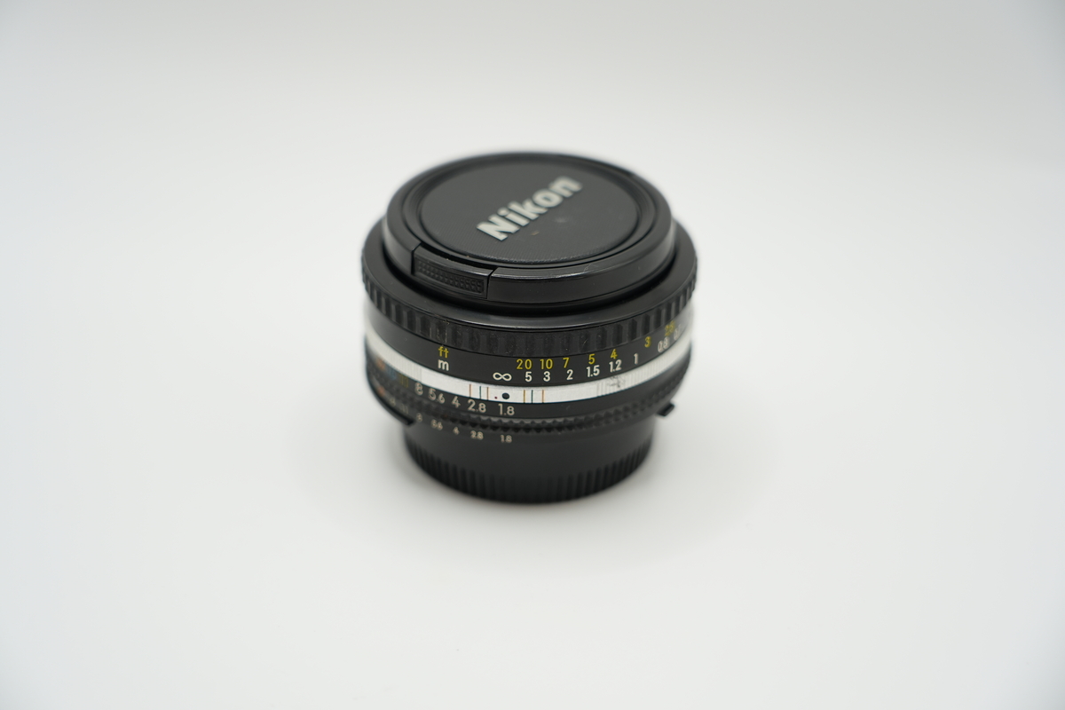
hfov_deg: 29.2
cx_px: 532
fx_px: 2041
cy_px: 355
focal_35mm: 69
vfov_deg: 19.7
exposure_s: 1/80
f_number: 4
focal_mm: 69
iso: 320
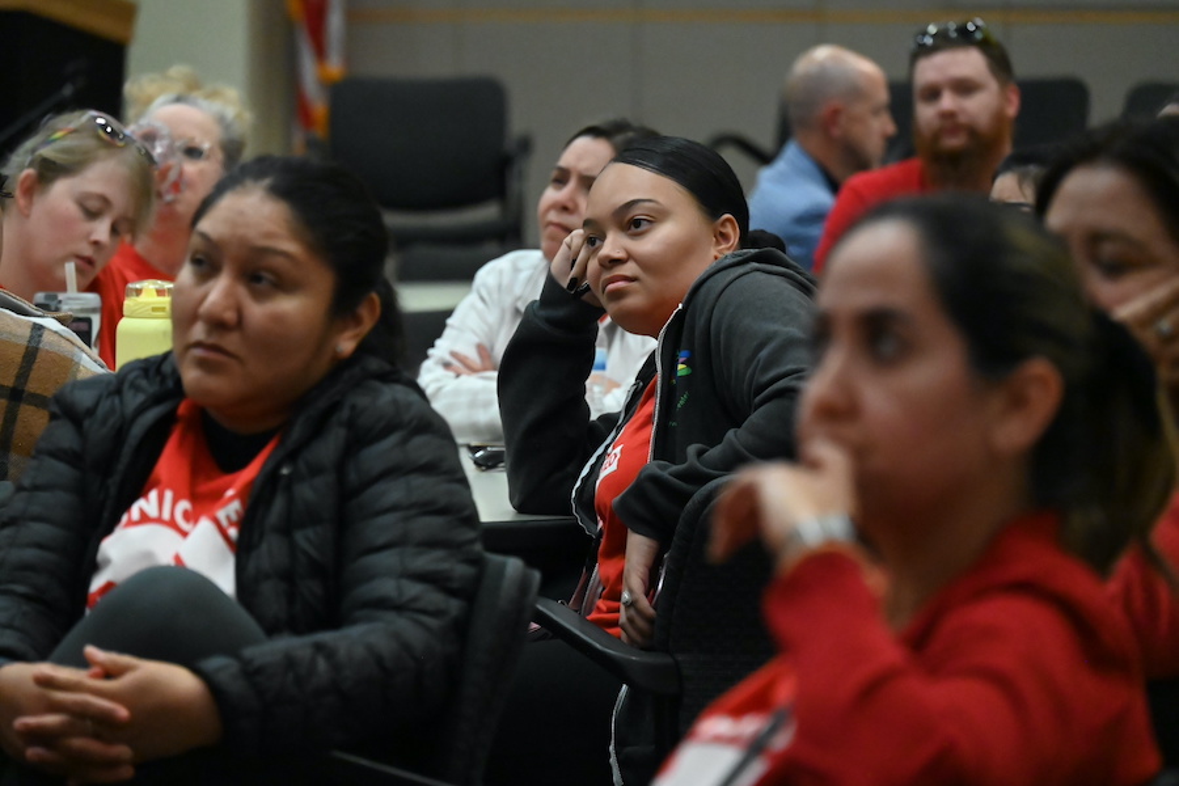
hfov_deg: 10.3
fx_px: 6549
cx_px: 590
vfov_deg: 6.9
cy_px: 393
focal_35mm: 200
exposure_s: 1/800
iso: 16000
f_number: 6.3
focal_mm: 200
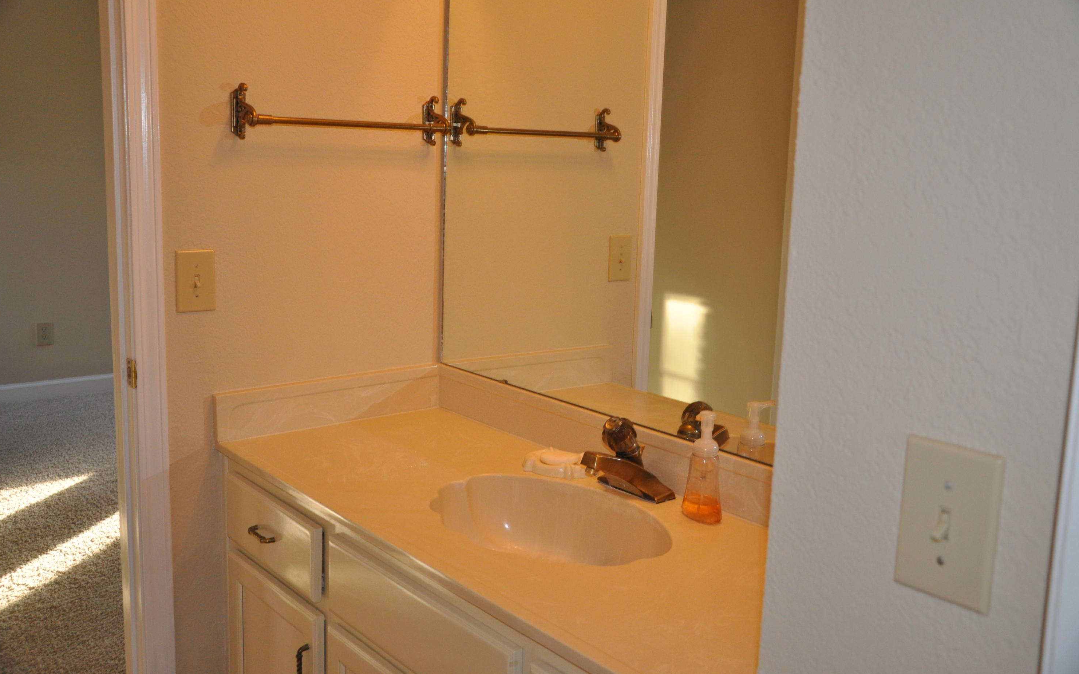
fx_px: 1000
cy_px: 312
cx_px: 541
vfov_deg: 37.2
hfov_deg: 56.7
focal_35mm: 34
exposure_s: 1/60
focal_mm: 22
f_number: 3.8
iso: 800
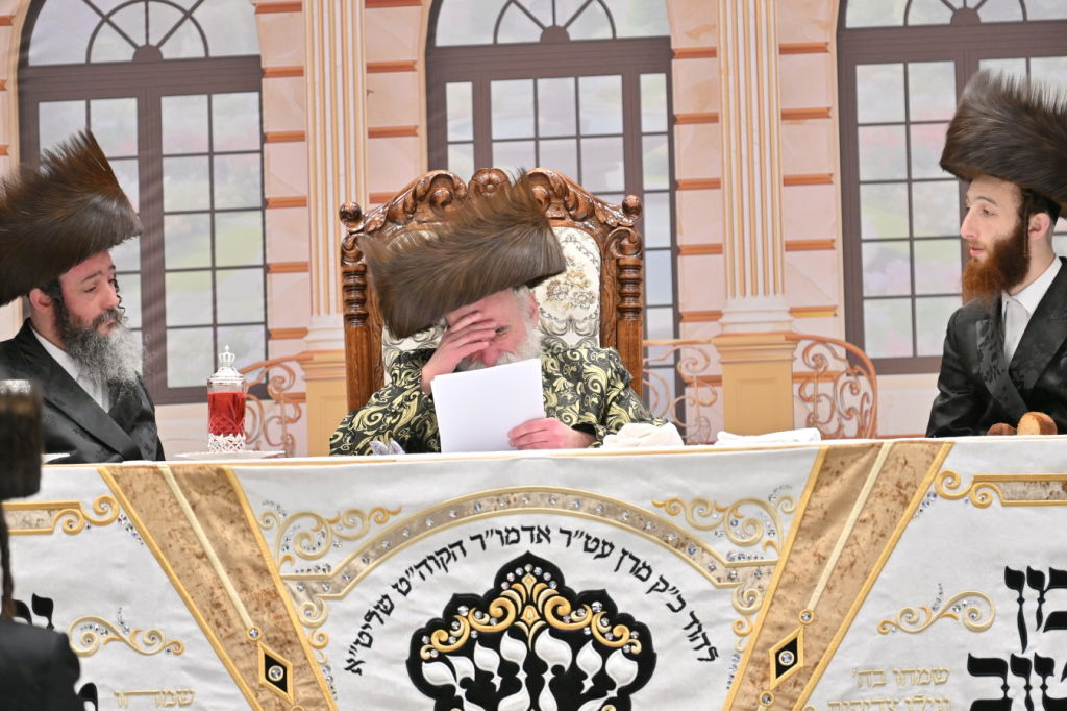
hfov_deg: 6.9
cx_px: 534
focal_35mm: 300
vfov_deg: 4.6
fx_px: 8888
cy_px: 356
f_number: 2.8
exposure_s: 1/320
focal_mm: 200
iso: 250
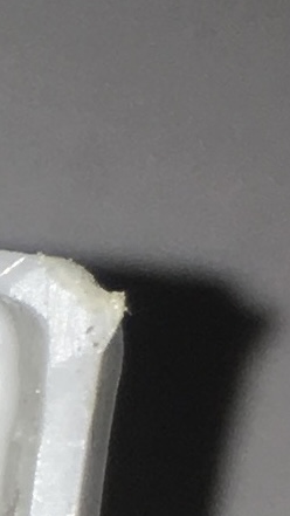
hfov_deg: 6.8
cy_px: 676
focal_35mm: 162
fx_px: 2215
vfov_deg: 12.8
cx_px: -561
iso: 25
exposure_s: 1/427
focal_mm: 4.15
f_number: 2.2
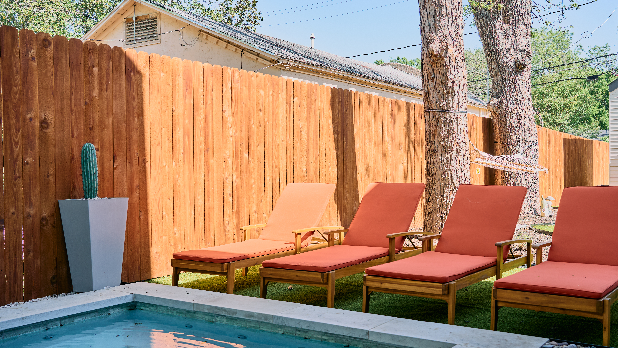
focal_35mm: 36
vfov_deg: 32.8
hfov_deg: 55.3
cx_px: 307
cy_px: 190
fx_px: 590
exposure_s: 1/320
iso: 250
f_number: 5.6
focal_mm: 34
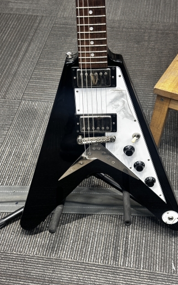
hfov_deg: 24.9
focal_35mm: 52
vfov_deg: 38.9
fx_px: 404
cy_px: 145
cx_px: 95
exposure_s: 1/60
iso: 160
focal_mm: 6.86
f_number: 1.78
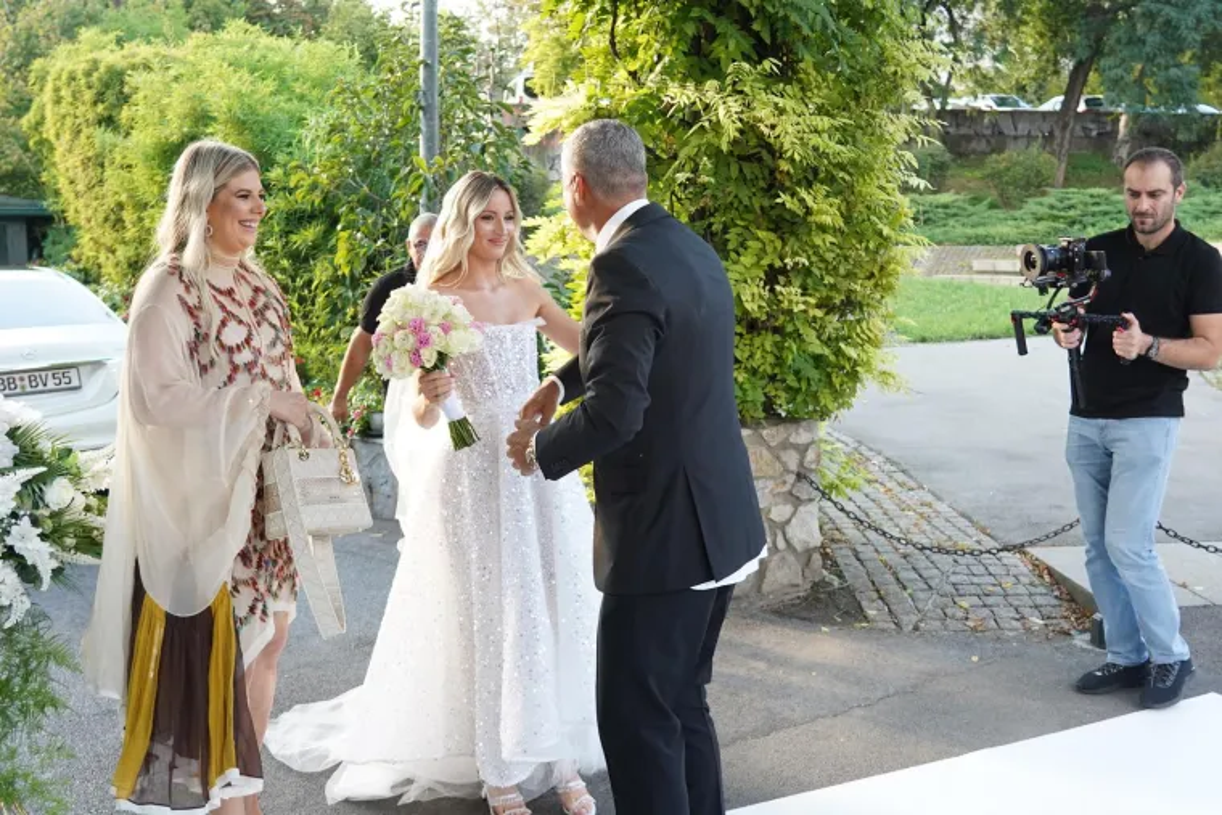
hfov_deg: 53.1
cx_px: 611
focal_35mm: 36
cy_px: 408
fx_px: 1222
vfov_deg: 36.9
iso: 800
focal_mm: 24
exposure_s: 1/400
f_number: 4
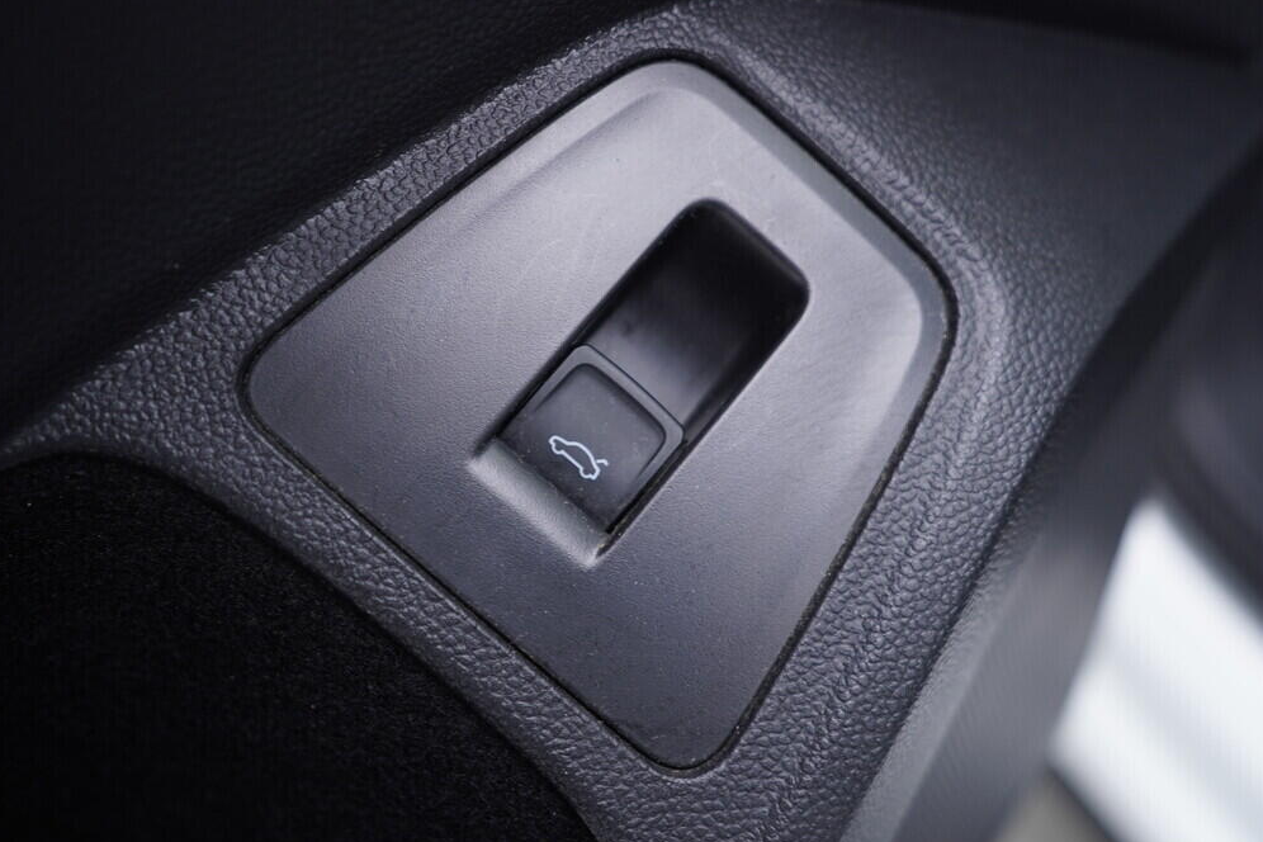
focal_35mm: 37
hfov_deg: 51.9
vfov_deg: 35.9
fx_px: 1298
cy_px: 429
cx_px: 638
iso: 250
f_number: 2.8
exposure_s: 1/40
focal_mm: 24
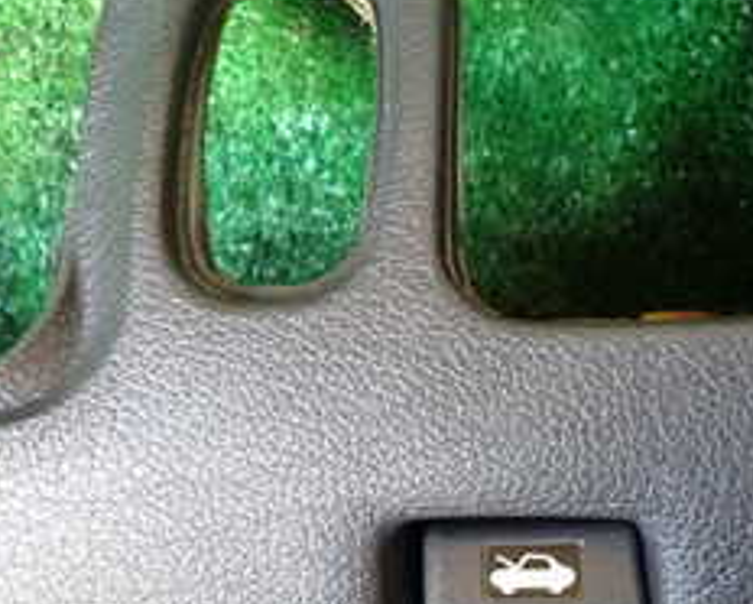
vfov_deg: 24.2
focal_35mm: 63
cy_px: 367
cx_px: 571
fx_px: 1405
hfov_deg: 29.5
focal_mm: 4.5
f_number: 2
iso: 640
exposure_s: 1/30
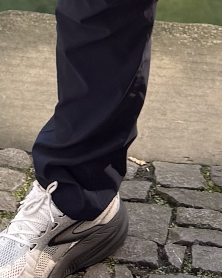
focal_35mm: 179
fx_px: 1471
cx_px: 24
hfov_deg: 8.6
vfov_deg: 8.7
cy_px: -584
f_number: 1.78
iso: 50
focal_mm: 6.76
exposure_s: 1/121
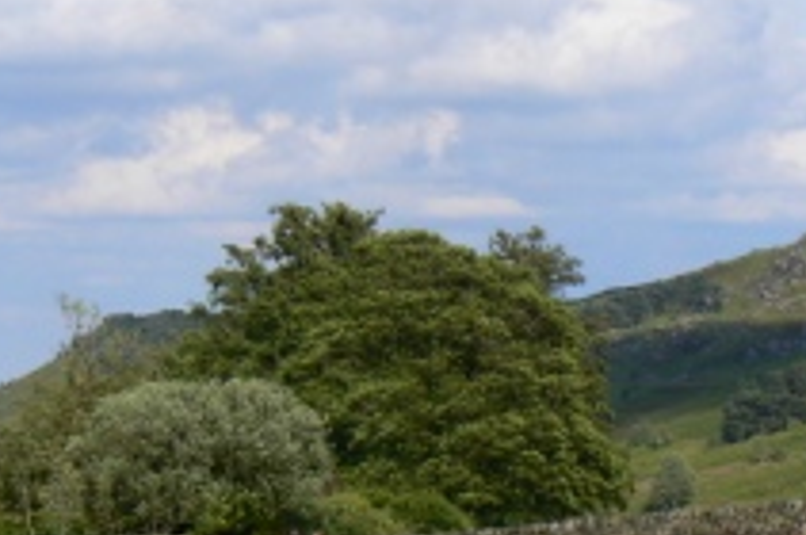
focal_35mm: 226
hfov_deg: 9.1
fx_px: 5052
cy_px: 329
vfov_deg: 6.1
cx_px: 581
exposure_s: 1/400
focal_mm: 17.7
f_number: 7.1
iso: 80
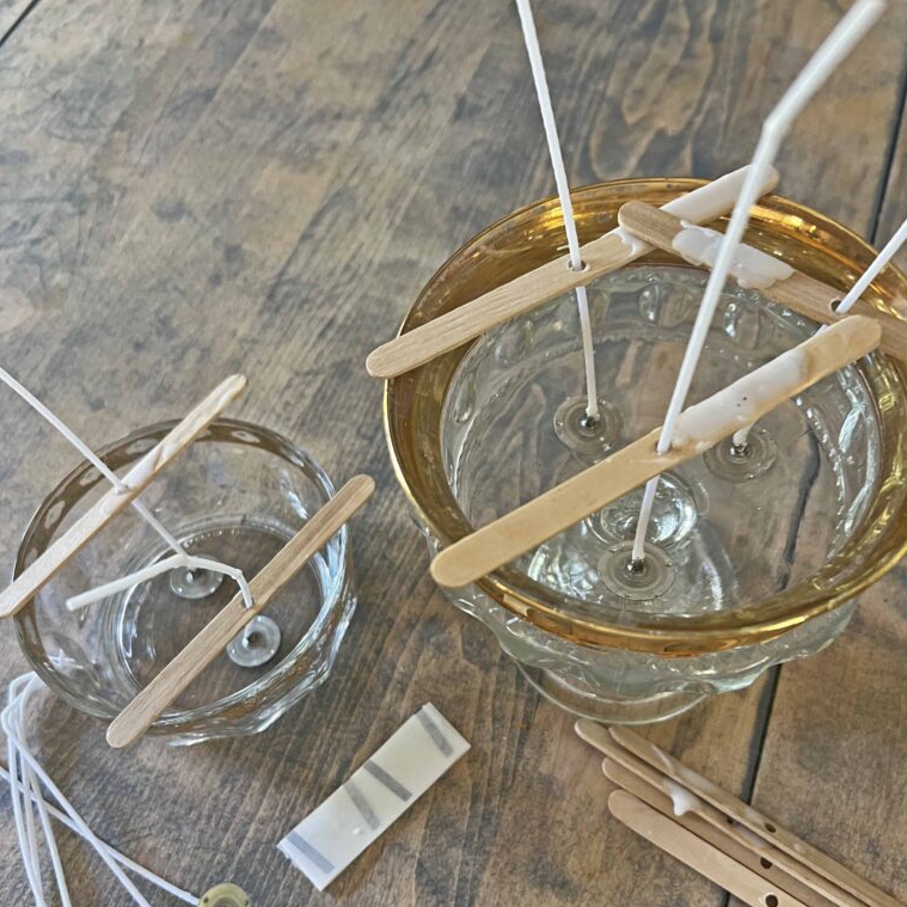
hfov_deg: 52.5
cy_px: 565
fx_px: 919
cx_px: 453
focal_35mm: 31
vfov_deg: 52.0
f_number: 1.5
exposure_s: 1/60
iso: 160
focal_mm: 5.7
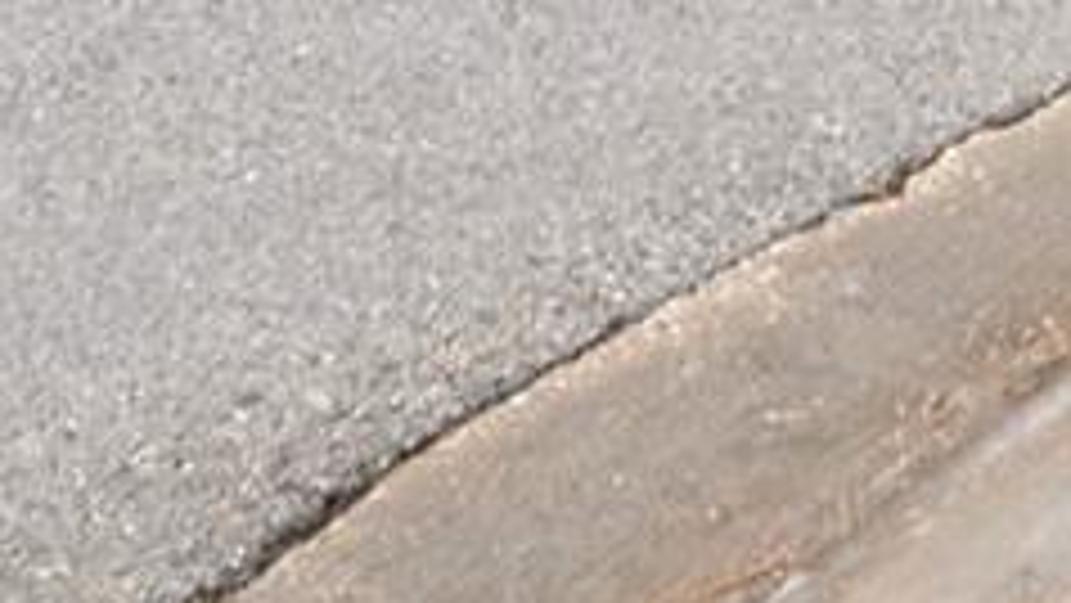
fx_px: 4005
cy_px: -1487
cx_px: 1004
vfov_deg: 7.2
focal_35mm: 141
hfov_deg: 15.0
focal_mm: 20
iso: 250
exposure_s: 1/1600
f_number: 6.3
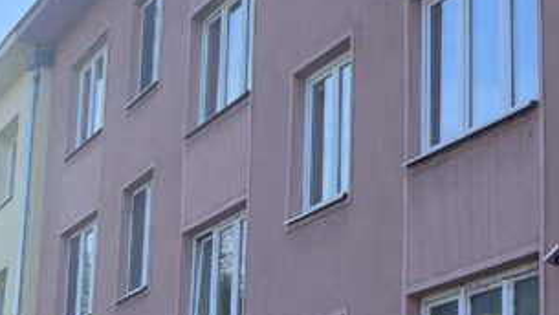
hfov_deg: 21.2
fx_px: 1409
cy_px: 181
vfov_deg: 12.8
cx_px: 634
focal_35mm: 95
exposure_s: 1/943
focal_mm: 5.1
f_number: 1.6
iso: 50
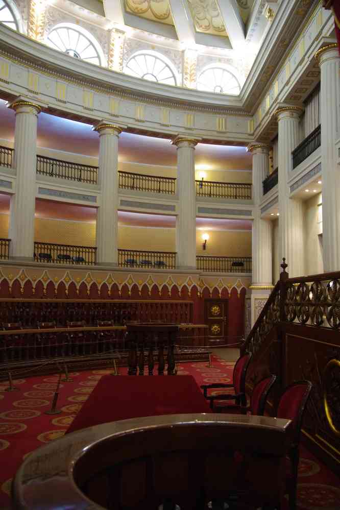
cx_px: 170
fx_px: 491
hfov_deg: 38.2
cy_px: 255
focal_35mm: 35
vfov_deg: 54.9
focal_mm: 23.1
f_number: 4
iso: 3200
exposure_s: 1/15
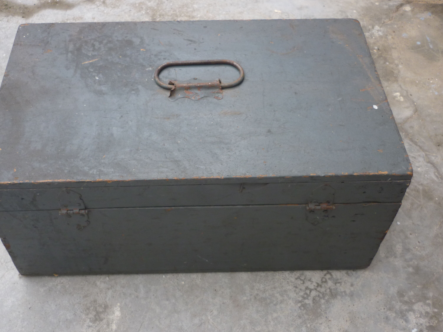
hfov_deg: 46.8
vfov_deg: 35.9
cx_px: 203
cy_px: 181
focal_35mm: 40
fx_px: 512
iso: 80
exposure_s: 1/30
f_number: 2.8
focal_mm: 5.5
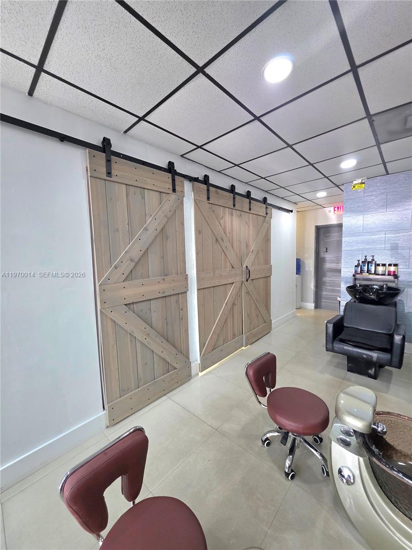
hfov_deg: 89.9
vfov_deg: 106.2
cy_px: 275
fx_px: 206
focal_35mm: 13
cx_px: 206
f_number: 1.9
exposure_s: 1/120
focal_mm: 2.2
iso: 320
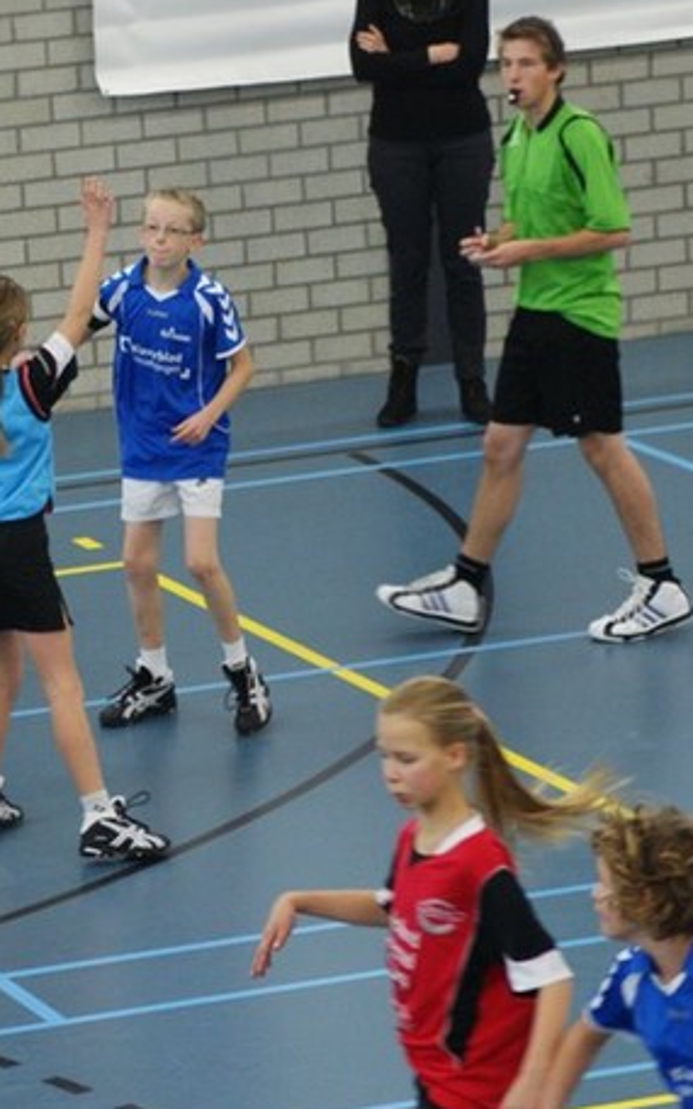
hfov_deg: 5.5
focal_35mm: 240
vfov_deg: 8.7
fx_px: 7252
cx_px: -22
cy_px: 685
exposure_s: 1/160
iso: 800
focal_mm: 70
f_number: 3.2
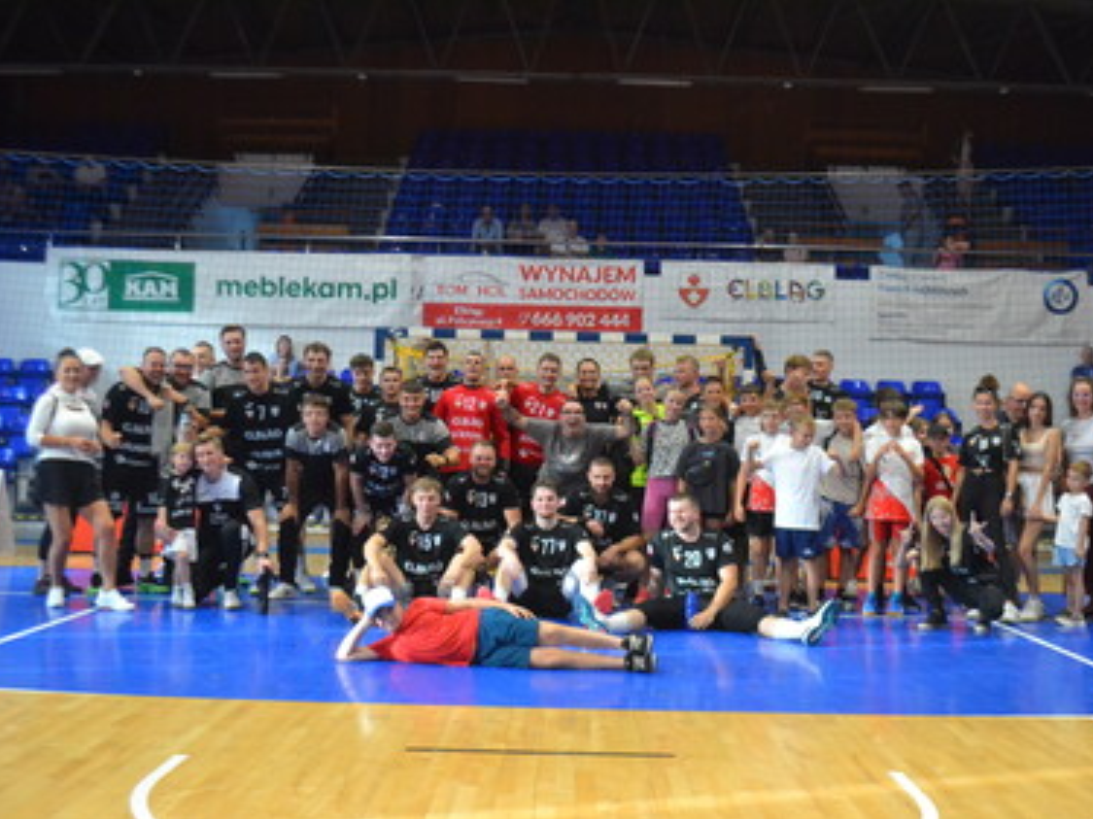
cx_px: 592
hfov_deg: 40.0
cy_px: 411
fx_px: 1501
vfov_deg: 30.5
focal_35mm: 48
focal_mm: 29
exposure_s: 1/200
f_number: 4.5
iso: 3200
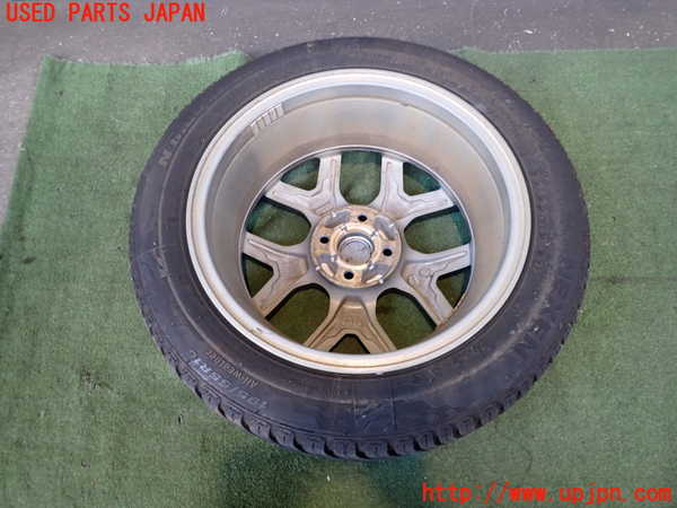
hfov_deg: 69.4
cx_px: 338
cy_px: 254
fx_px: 489
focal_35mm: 25
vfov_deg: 54.9
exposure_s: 1/50
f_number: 2
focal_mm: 4.5
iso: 200
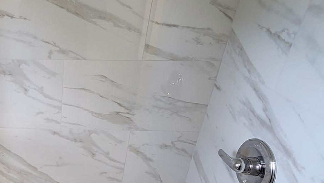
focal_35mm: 32
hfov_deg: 52.8
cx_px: 27
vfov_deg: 36.1
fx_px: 275
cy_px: 130
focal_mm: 2.2
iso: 160
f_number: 2.2
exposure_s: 1/60
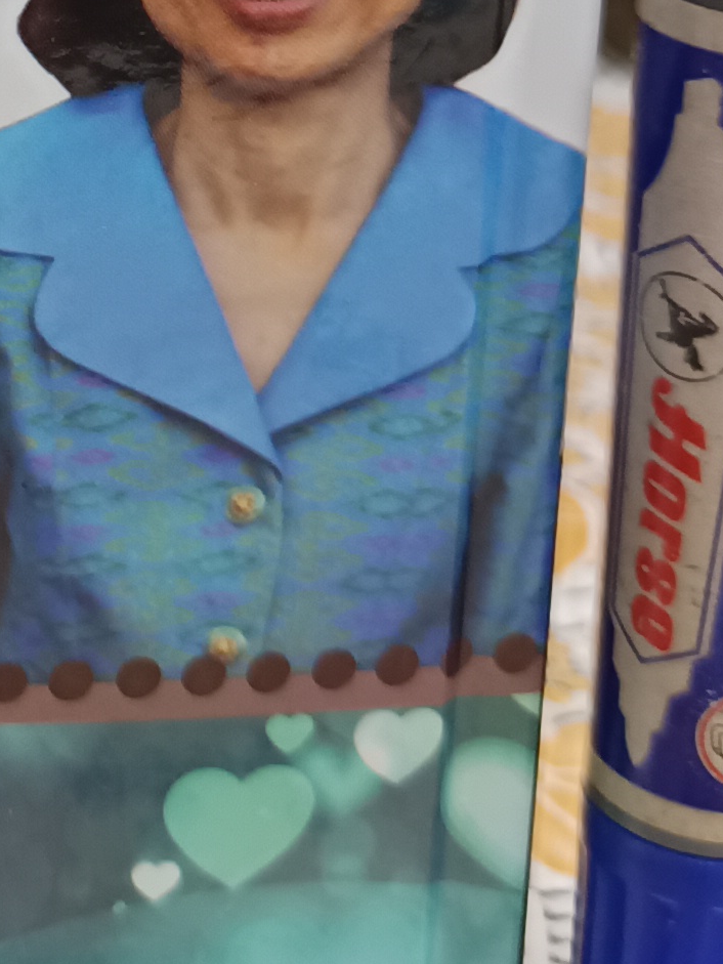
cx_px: -423
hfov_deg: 13.5
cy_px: -280
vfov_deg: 18.0
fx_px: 2840
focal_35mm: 102
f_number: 1.7
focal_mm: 5.31
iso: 1164
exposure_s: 1/25
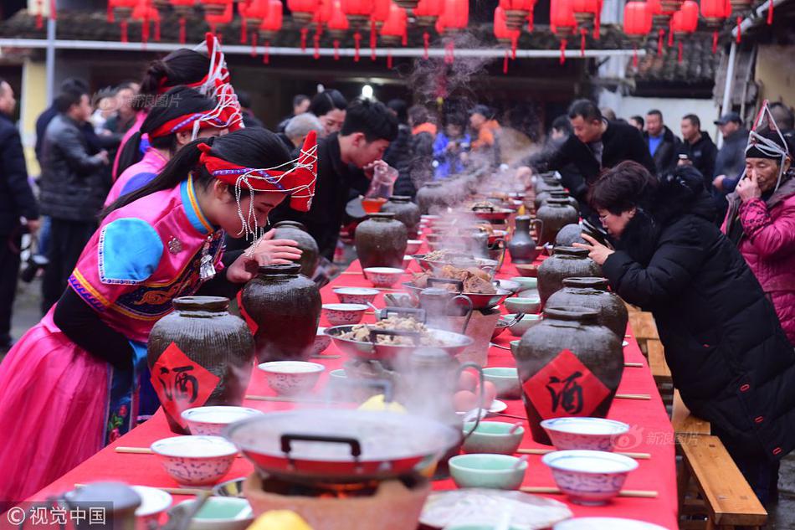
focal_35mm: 70
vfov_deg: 19.4
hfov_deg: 28.8
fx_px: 1545
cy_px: 265
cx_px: 398
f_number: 4
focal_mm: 70
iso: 1600
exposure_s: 1/125
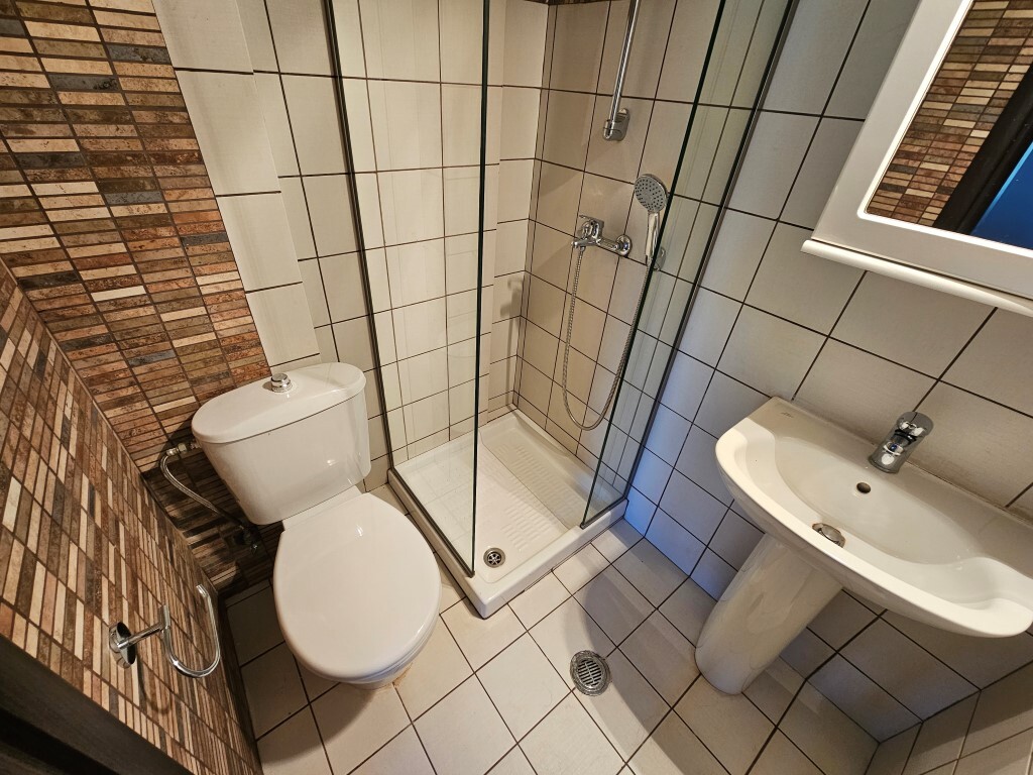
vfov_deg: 89.9
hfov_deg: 106.2
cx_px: 516
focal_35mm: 13
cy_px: 388
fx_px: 388
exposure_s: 1/50
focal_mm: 2.2
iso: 160
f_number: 2.2
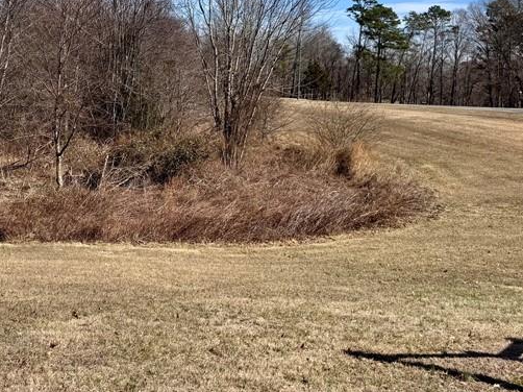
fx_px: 740
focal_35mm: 49
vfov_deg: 29.0
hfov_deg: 37.1
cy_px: 77
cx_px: 80
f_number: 1.78
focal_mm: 6.76
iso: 80
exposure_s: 1/5348
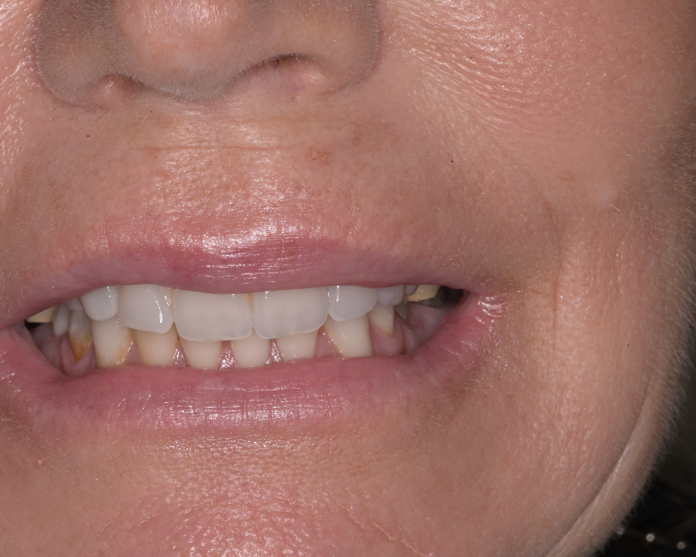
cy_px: 338
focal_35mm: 151
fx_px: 3110
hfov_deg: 12.7
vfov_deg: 10.2
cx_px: 190
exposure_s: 1/60
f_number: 36
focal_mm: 105
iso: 200
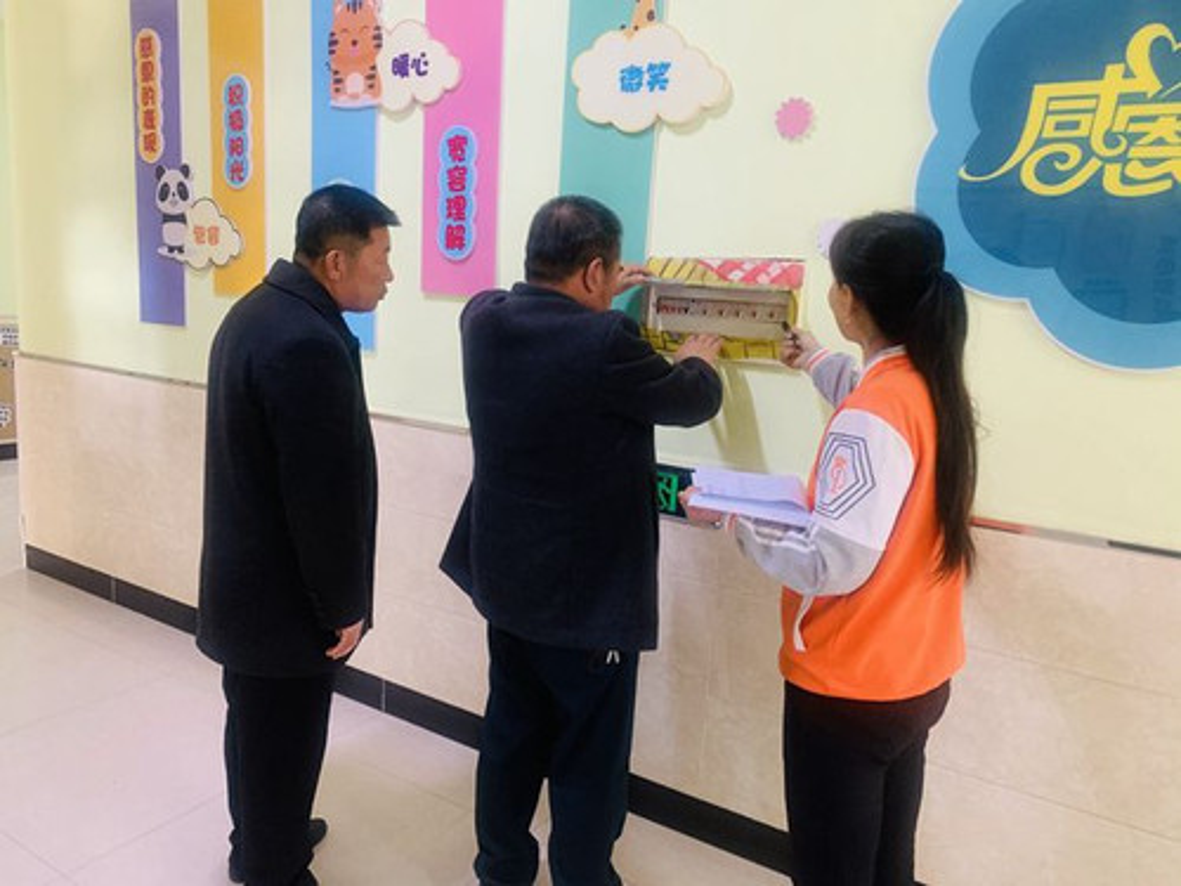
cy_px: 443
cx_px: 590
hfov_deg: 67.3
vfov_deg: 53.1
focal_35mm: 26
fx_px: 887
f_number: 1.8
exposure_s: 1/60
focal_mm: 4.25
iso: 320
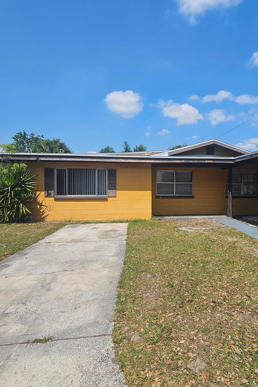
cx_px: 174
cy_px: 190
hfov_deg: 62.8
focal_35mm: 19
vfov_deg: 86.9
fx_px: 204
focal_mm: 2.2
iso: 50
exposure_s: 1/3550
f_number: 2.2
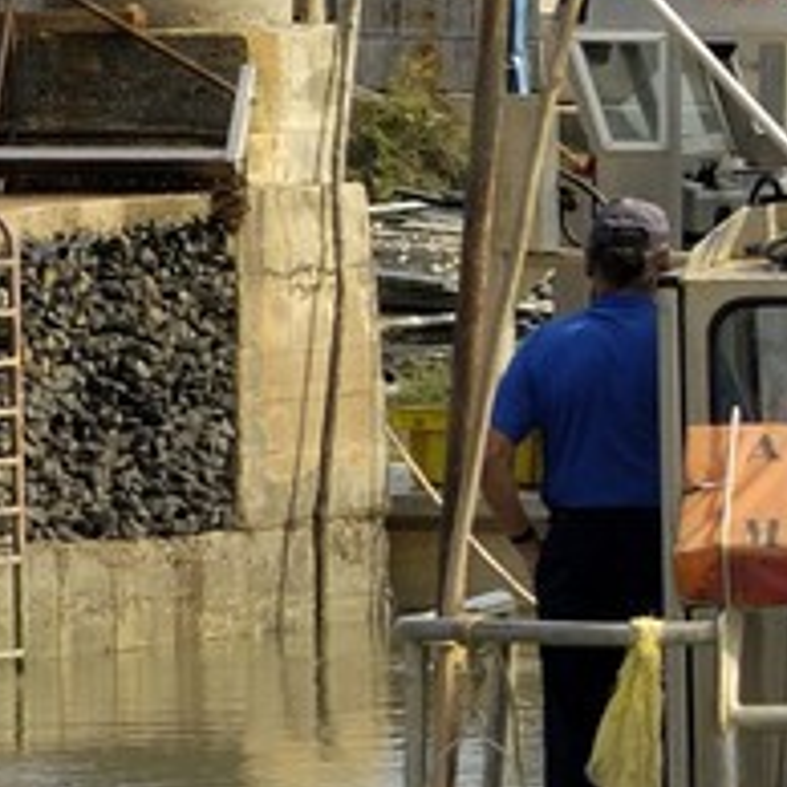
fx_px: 43187
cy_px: -41
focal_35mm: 1679
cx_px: 3148
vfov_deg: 1.0
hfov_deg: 1.0
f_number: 8.5
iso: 100
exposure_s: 1/160
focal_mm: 160
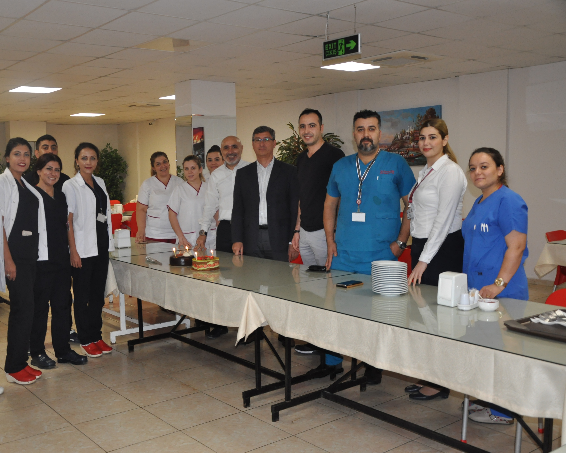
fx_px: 637
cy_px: 224
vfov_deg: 39.2
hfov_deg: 47.6
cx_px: 220
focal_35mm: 38
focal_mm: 22
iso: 800
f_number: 3.8
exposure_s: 1/60
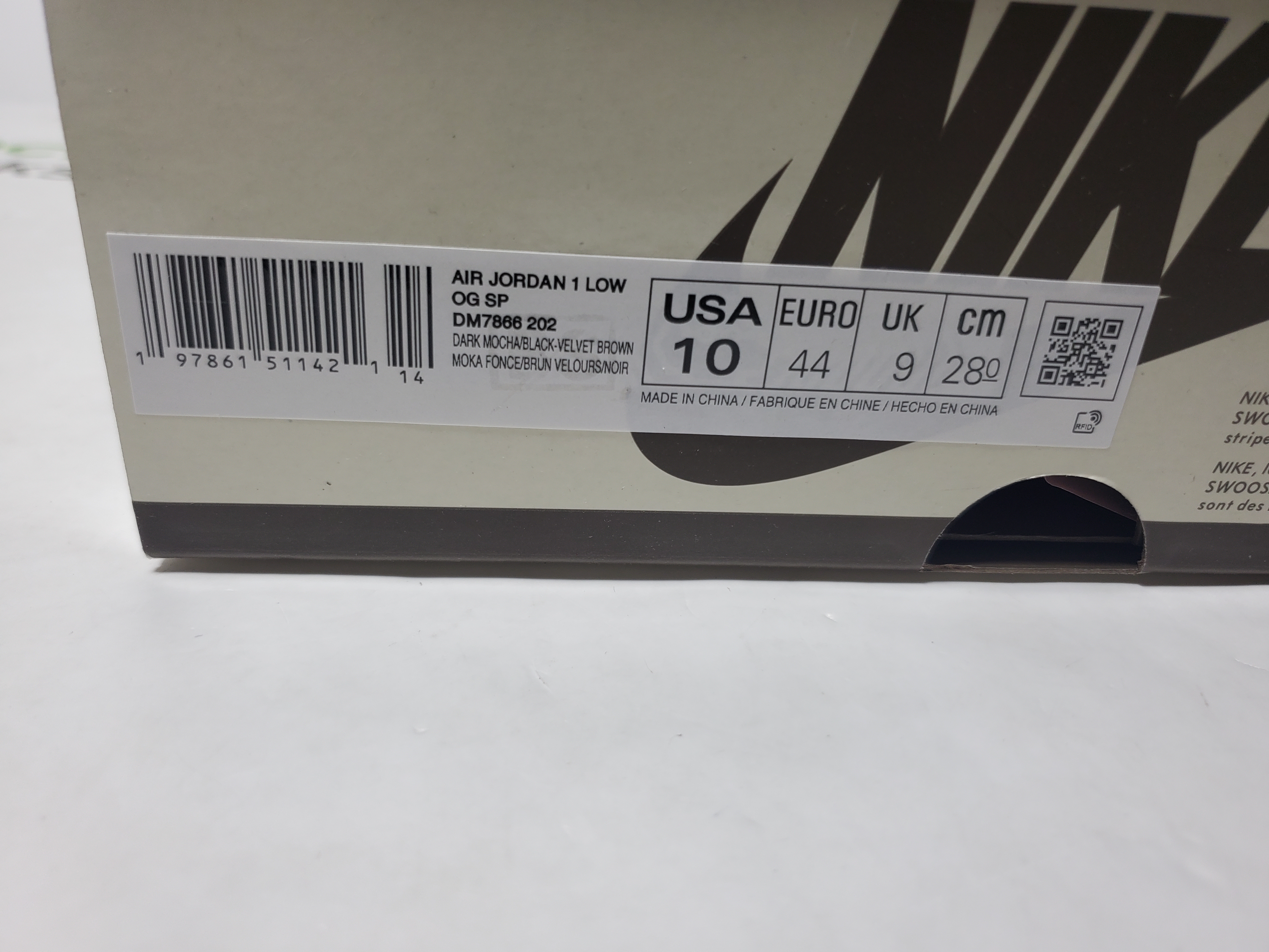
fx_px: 953
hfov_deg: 67.3
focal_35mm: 26
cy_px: 476
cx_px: 634
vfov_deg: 53.1
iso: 50
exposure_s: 1/461
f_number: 1.5
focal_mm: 4.3
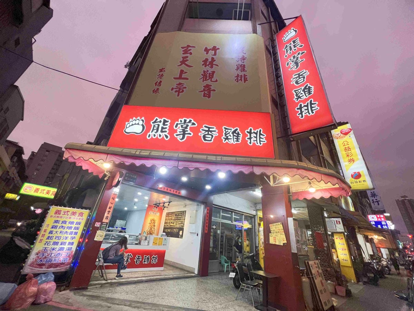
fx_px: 155
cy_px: 156
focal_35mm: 13
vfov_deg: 89.9
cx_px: 207
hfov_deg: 106.2
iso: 250
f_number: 1.8
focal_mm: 1.57
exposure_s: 1/120
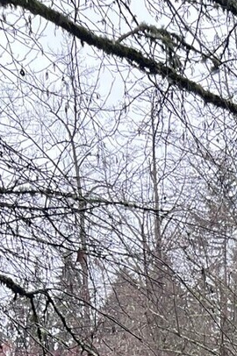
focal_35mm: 96
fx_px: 950
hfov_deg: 13.0
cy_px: 592
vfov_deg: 18.0
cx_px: 410
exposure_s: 1/121
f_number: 1.5
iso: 125
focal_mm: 5.7
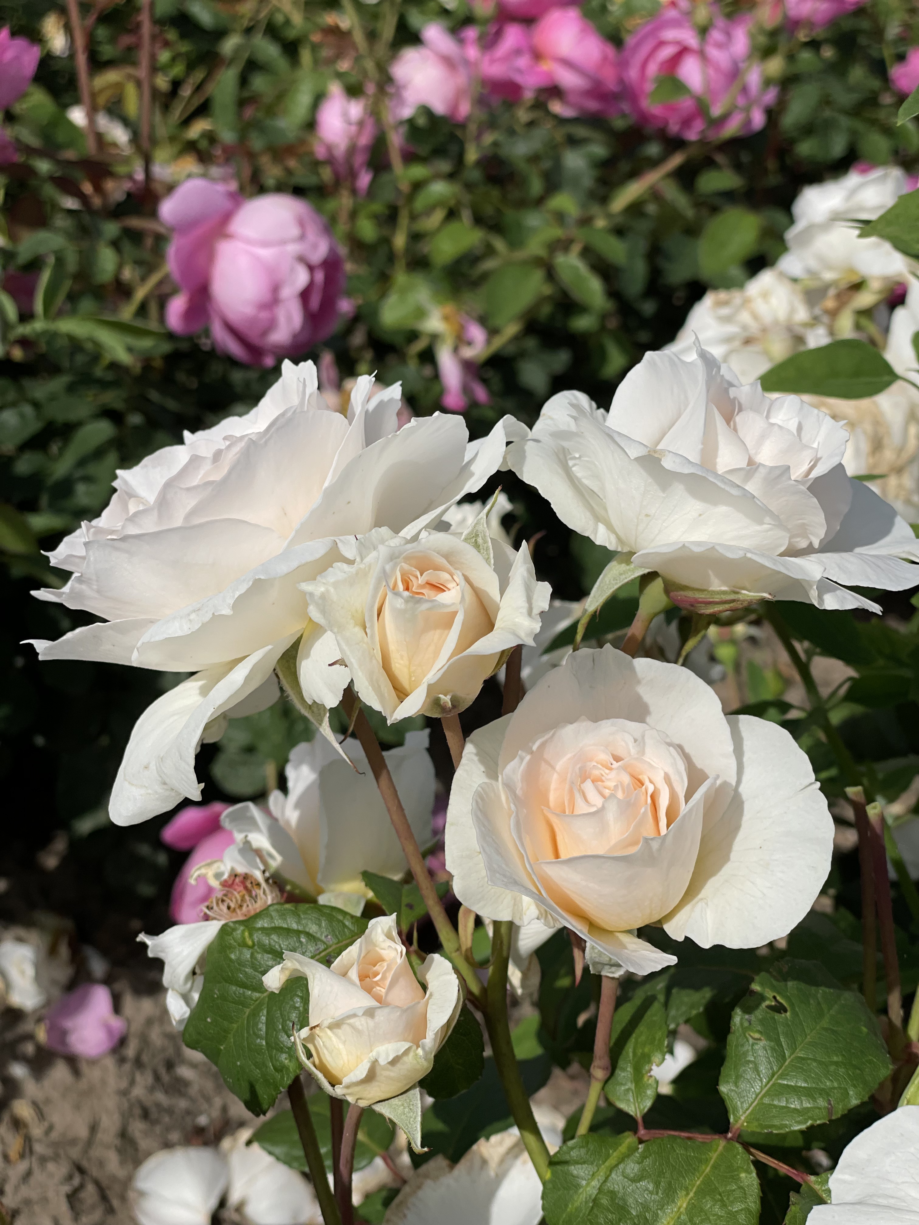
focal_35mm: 52
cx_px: 460
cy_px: 612
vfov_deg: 36.8
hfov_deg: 28.0
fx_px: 1841
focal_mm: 6
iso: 32
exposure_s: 1/5988
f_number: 2
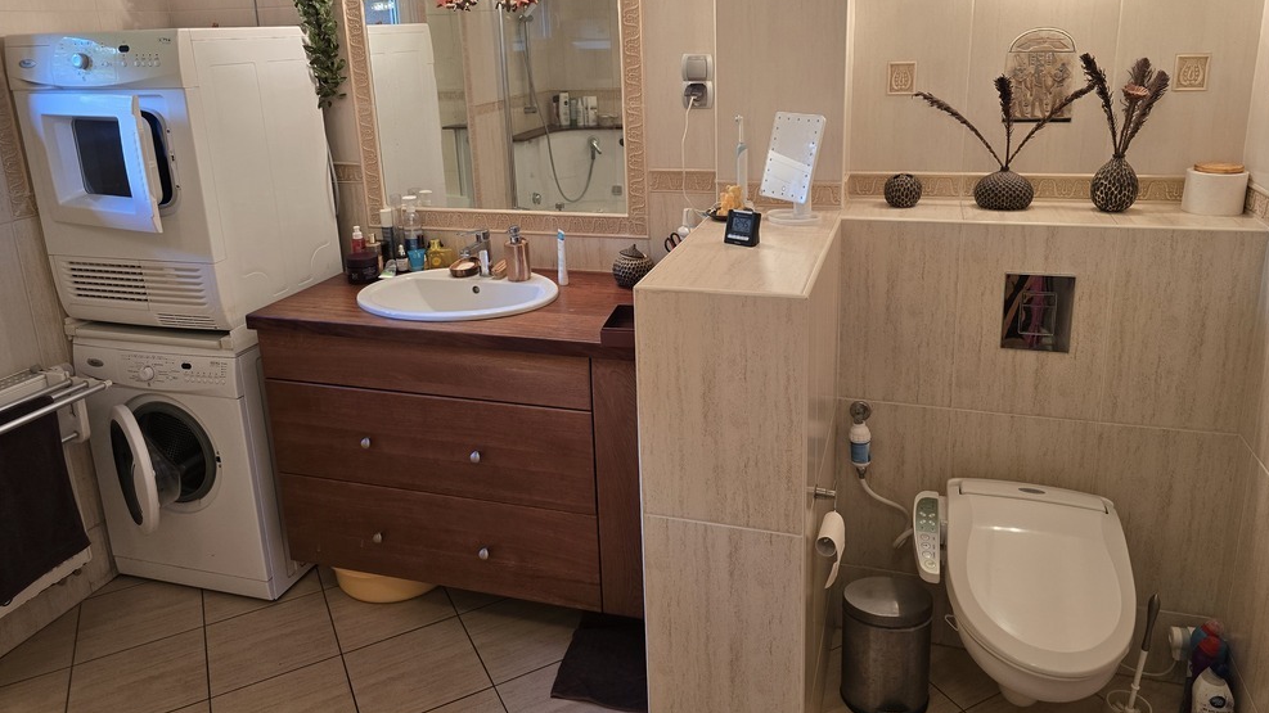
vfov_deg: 43.9
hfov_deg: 71.9
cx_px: 627
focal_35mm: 26
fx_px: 875
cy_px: 252
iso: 125
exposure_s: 1/100
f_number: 1.7
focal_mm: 6.3
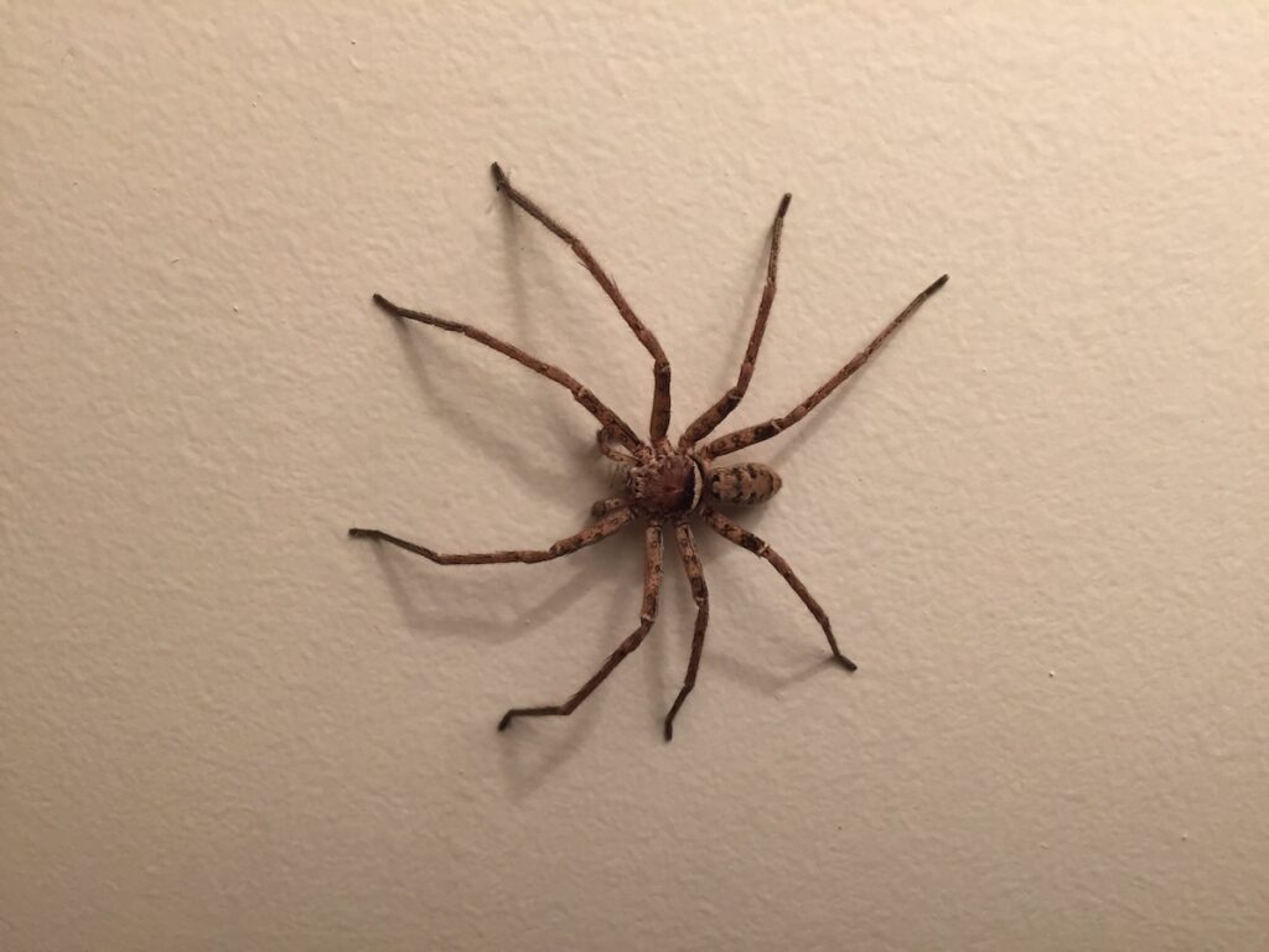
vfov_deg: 48.2
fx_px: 1063
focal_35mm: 29
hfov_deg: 61.7
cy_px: 476
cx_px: 634
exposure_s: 1/33
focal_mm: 4.2
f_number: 2.2
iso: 125
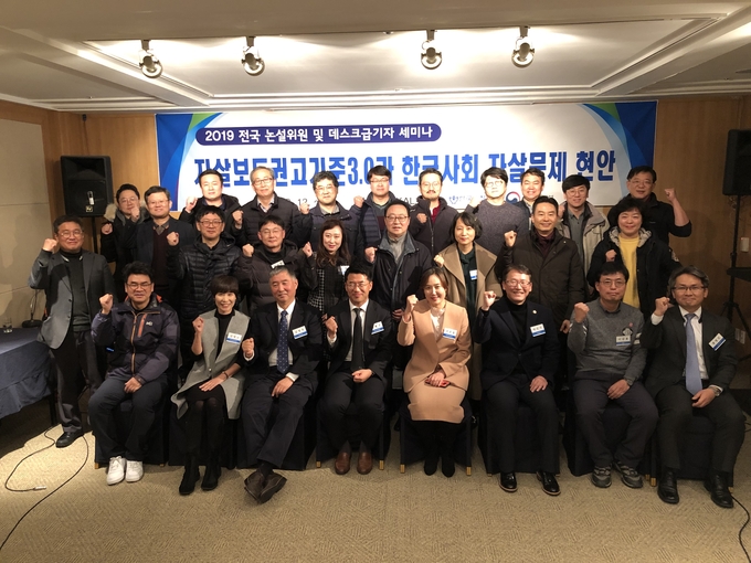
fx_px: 607
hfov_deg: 63.4
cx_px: 376
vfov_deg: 49.7
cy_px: 282
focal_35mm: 28
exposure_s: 1/13
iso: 100
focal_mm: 4
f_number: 1.8
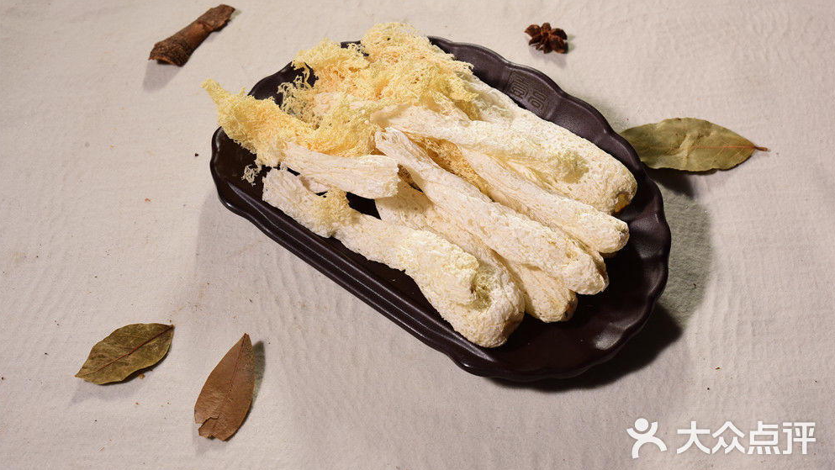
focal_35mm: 58
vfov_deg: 20.7
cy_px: 201
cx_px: 417
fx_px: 1284
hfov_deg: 36.0
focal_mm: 55
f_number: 16
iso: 320
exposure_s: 1/15
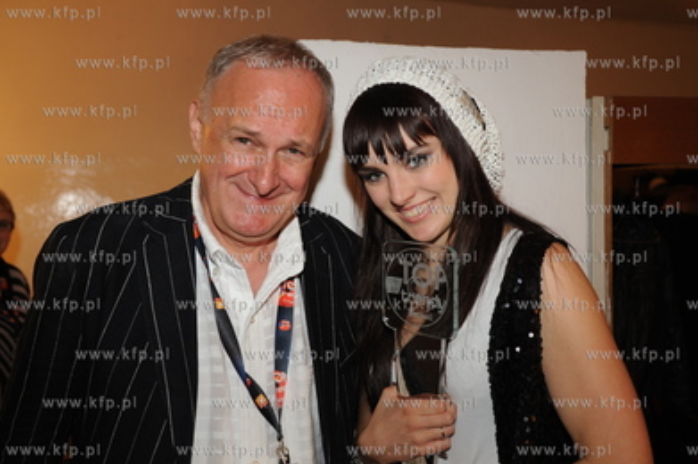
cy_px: 232
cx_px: 355
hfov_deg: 45.5
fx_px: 833
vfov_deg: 31.1
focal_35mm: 43
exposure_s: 1/60
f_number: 5.6
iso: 800
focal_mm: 42
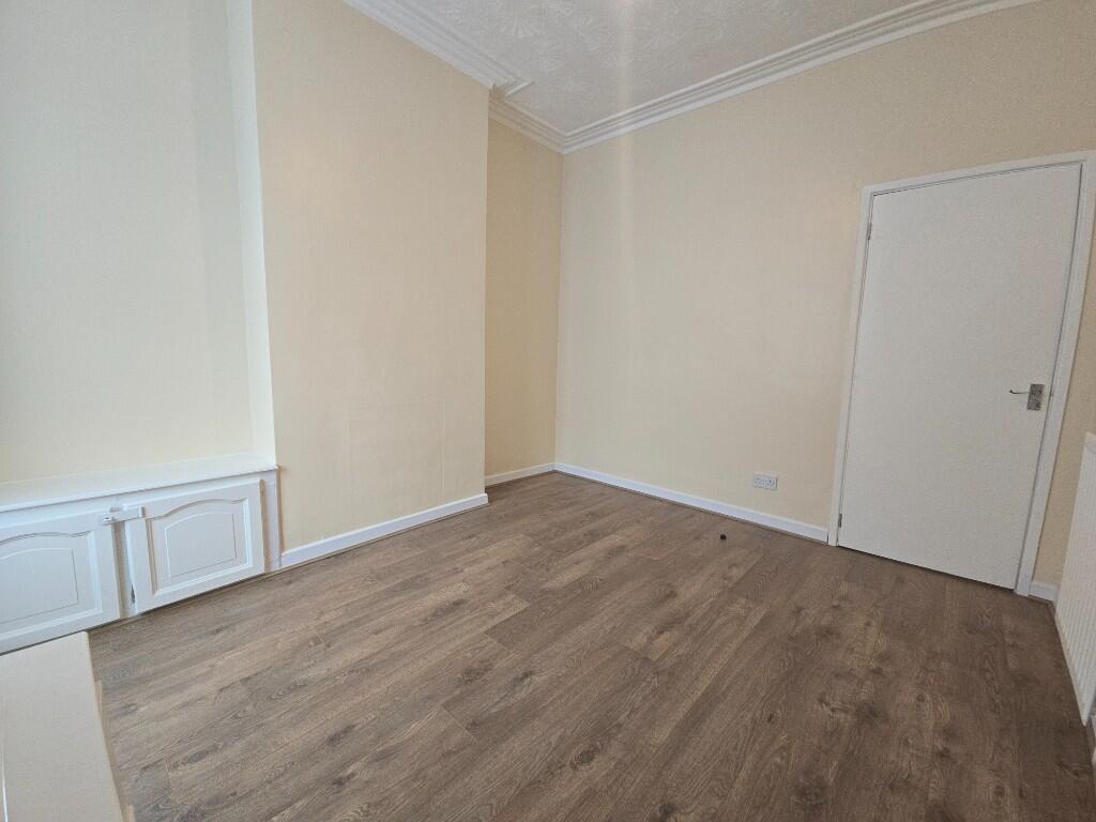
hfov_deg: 106.2
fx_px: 412
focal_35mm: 13
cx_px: 548
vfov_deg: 89.9
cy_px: 411
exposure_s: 1/60
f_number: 2.2
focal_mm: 2.2
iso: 80
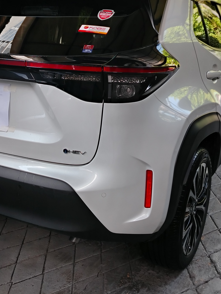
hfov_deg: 34.2
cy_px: 136
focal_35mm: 42
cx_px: 90
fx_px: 358
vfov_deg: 44.8
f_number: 1.75
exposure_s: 1/50
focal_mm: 5.25
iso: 188
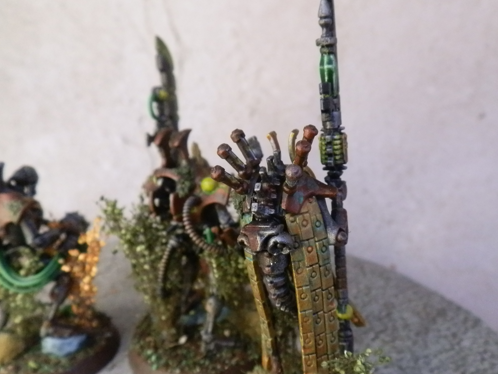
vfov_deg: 40.7
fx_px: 504
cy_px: 200
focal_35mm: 35
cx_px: 278
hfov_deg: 52.5
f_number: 3.1
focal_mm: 5
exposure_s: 1/100
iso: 400
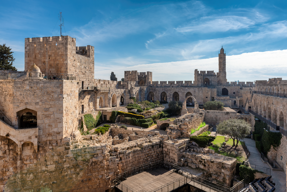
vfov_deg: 53.2
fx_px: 191
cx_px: 144
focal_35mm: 24
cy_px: 96
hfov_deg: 73.7
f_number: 11
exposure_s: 1/320
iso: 100
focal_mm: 24
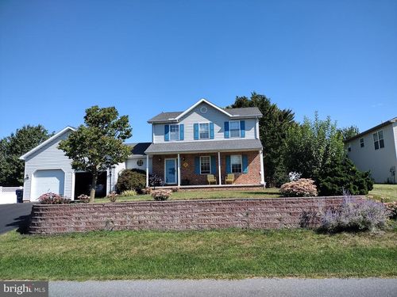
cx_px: 198
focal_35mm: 27
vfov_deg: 51.4
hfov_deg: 65.3
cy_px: 148
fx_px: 310
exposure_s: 1/1648
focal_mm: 4.71
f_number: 1.7
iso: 100
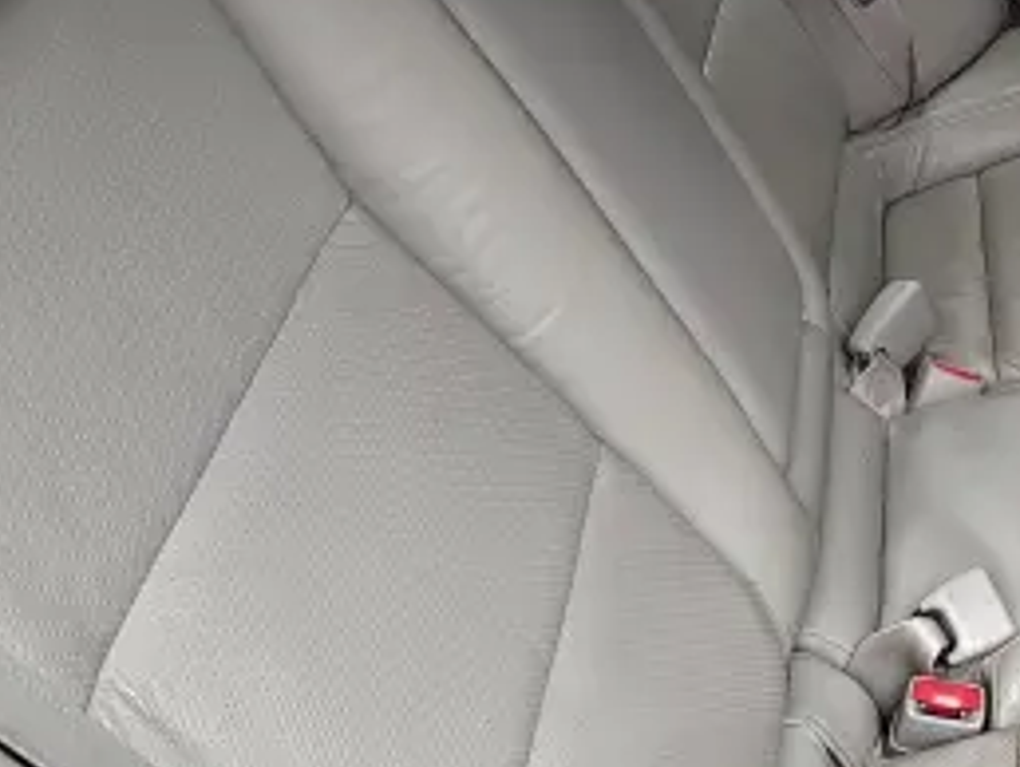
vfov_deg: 25.7
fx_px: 1681
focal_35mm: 57
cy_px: 320
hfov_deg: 29.7
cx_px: 1174
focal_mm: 5.56
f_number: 1.8
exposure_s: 1/100
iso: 459
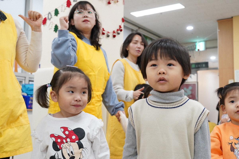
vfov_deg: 29.9
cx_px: 120
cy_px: 80
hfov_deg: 43.6
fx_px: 299
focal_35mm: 45
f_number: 6.3
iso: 2500
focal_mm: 45
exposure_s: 1/80
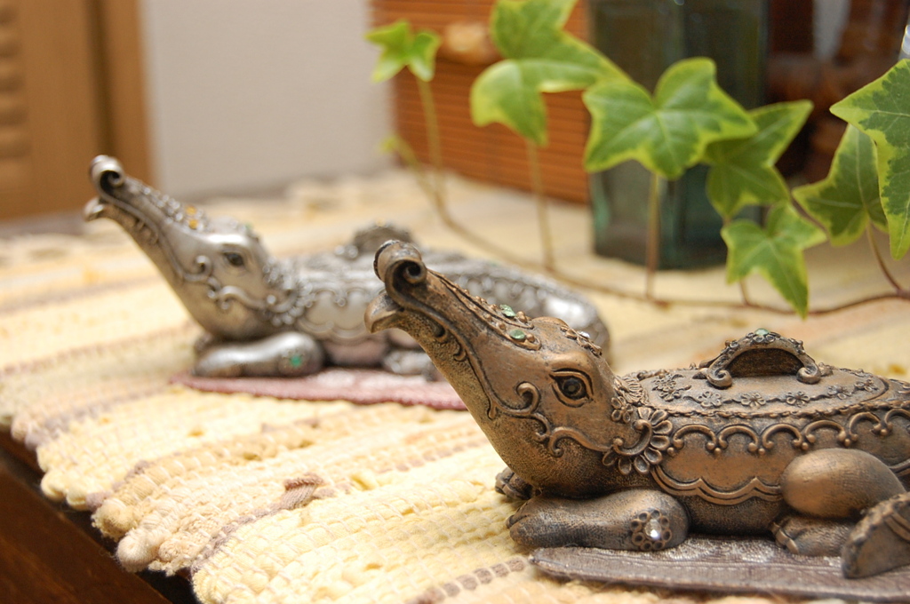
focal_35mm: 57
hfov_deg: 35.1
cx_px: 455
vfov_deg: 23.7
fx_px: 1439
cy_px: 302
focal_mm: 38
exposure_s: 1/60
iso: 800
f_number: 5
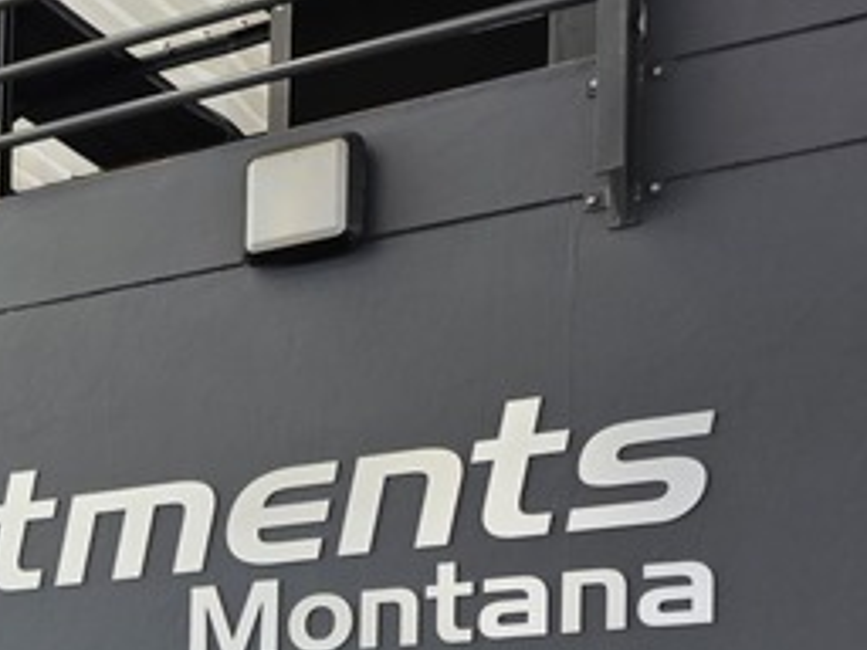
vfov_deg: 15.2
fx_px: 2304
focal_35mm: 92
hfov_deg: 17.0
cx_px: -755
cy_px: 894
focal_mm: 6.25
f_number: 1.7
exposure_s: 1/61.5
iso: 40
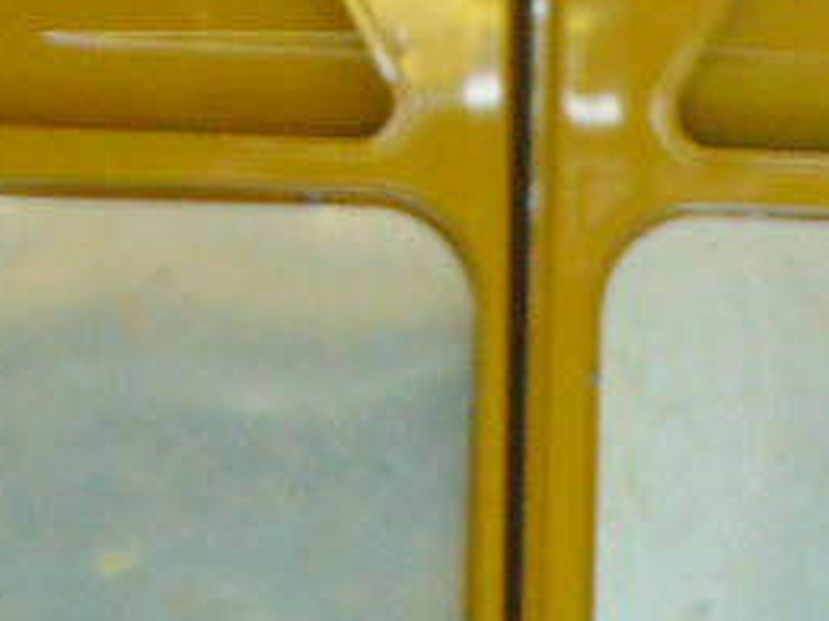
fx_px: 3688
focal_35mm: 154
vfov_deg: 9.1
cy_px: 1236
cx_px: 845
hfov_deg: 12.7
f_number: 3
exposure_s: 1/30
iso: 250
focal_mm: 4.5
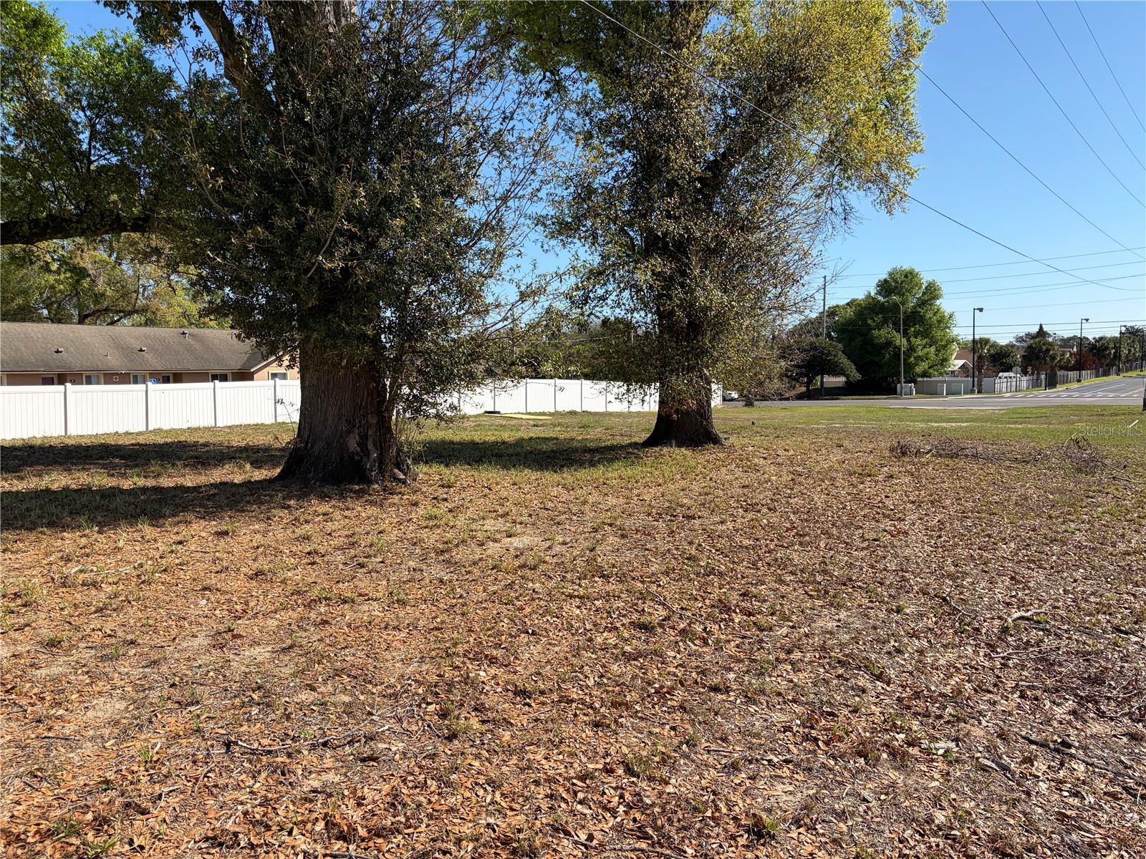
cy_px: 430
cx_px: 573
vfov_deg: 53.1
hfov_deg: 67.3
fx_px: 861
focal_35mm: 26
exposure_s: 1/2985
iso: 50
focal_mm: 5.96
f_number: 1.6
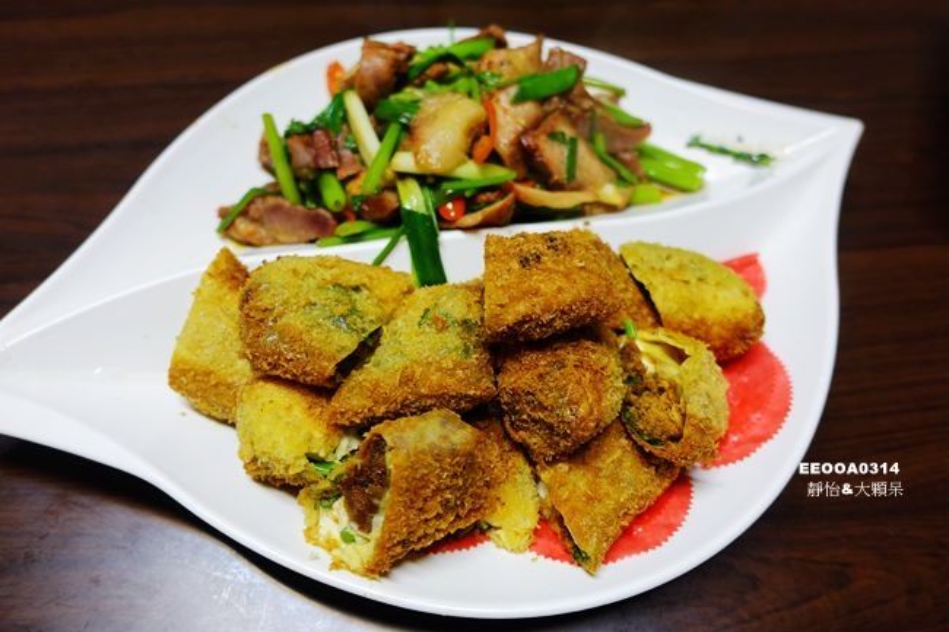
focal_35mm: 24
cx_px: 474
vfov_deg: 53.1
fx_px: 632
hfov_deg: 73.8
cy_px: 316
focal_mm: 8.8
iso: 125
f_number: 1.8
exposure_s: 1/30
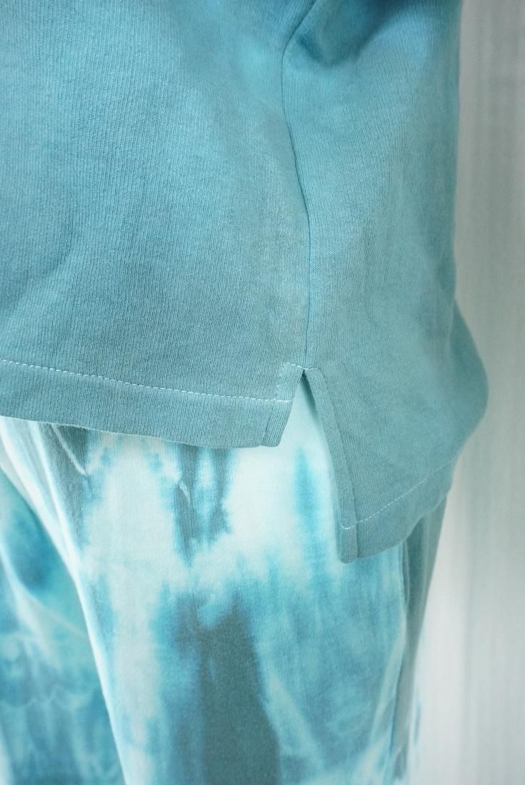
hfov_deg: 43.7
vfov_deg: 61.9
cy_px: 392
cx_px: 262
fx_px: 655
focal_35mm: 30
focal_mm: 20
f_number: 6.3
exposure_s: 1/200
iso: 5000
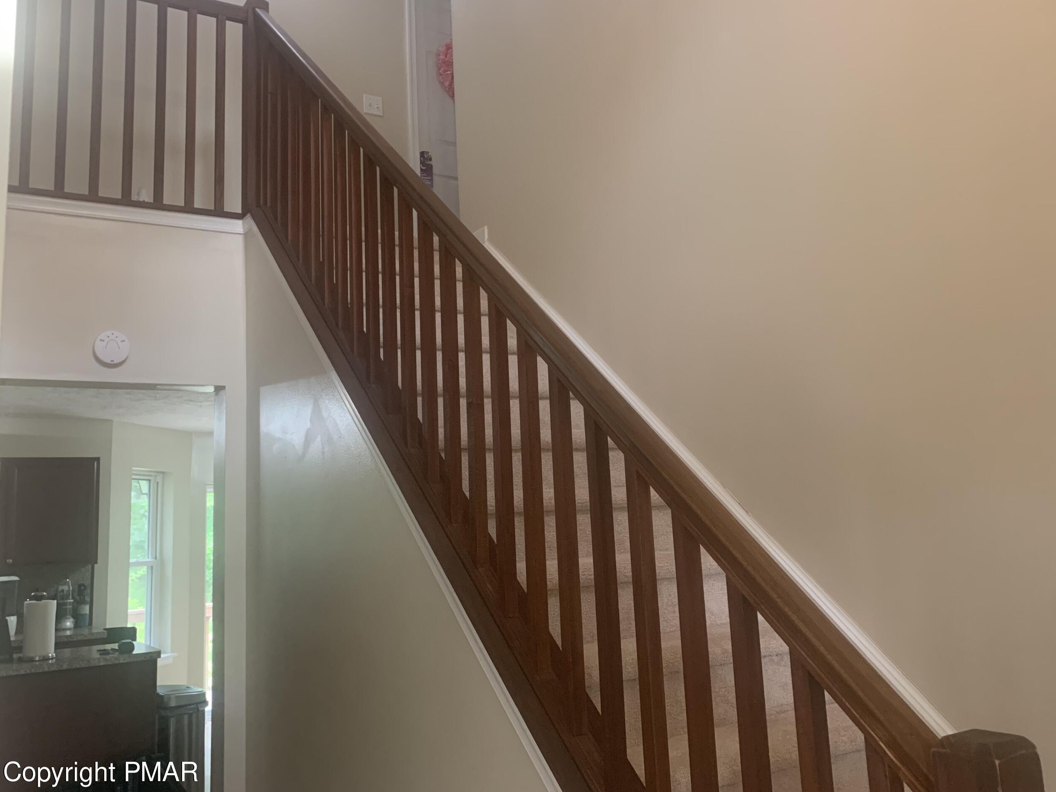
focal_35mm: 31
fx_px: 946
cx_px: 544
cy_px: 343
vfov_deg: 45.3
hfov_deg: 58.3
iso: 200
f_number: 1.8
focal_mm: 4.25
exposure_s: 1/60
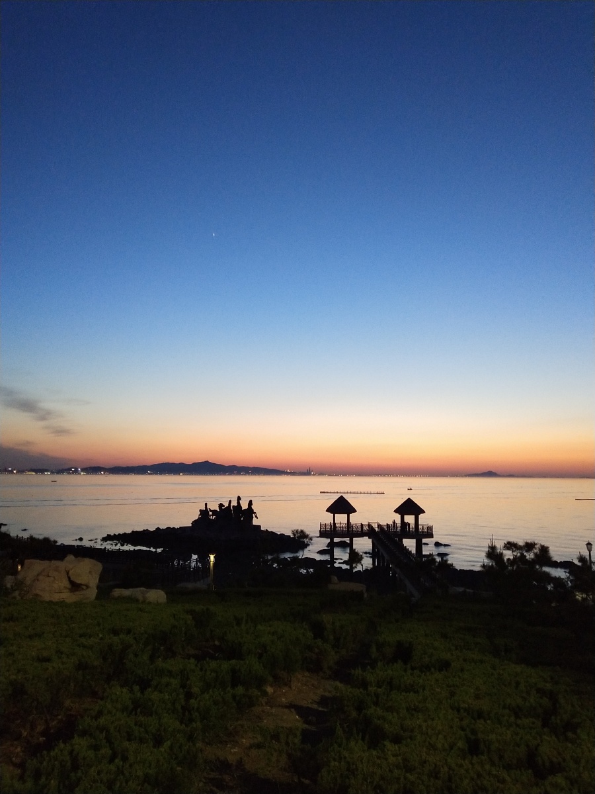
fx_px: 688
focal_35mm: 30
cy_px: 397
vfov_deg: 60.0
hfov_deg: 46.8
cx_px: 298
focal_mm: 3.95
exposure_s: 1/25
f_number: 1.8
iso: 692
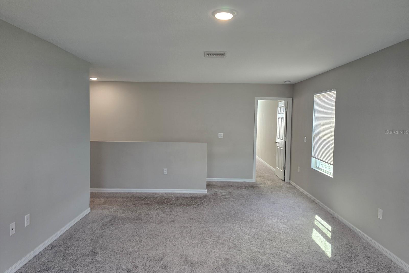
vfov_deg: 53.1
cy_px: 132
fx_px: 273
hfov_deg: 73.7
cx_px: 204
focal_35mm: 24
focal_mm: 6.3
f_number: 1.7
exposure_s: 1/120
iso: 125
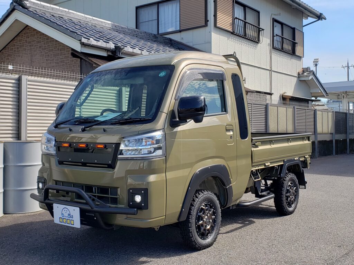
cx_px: 177
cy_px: 132
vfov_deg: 53.1
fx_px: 266
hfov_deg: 67.3
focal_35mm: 26
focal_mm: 4.3
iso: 50
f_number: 2.4
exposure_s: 1/970
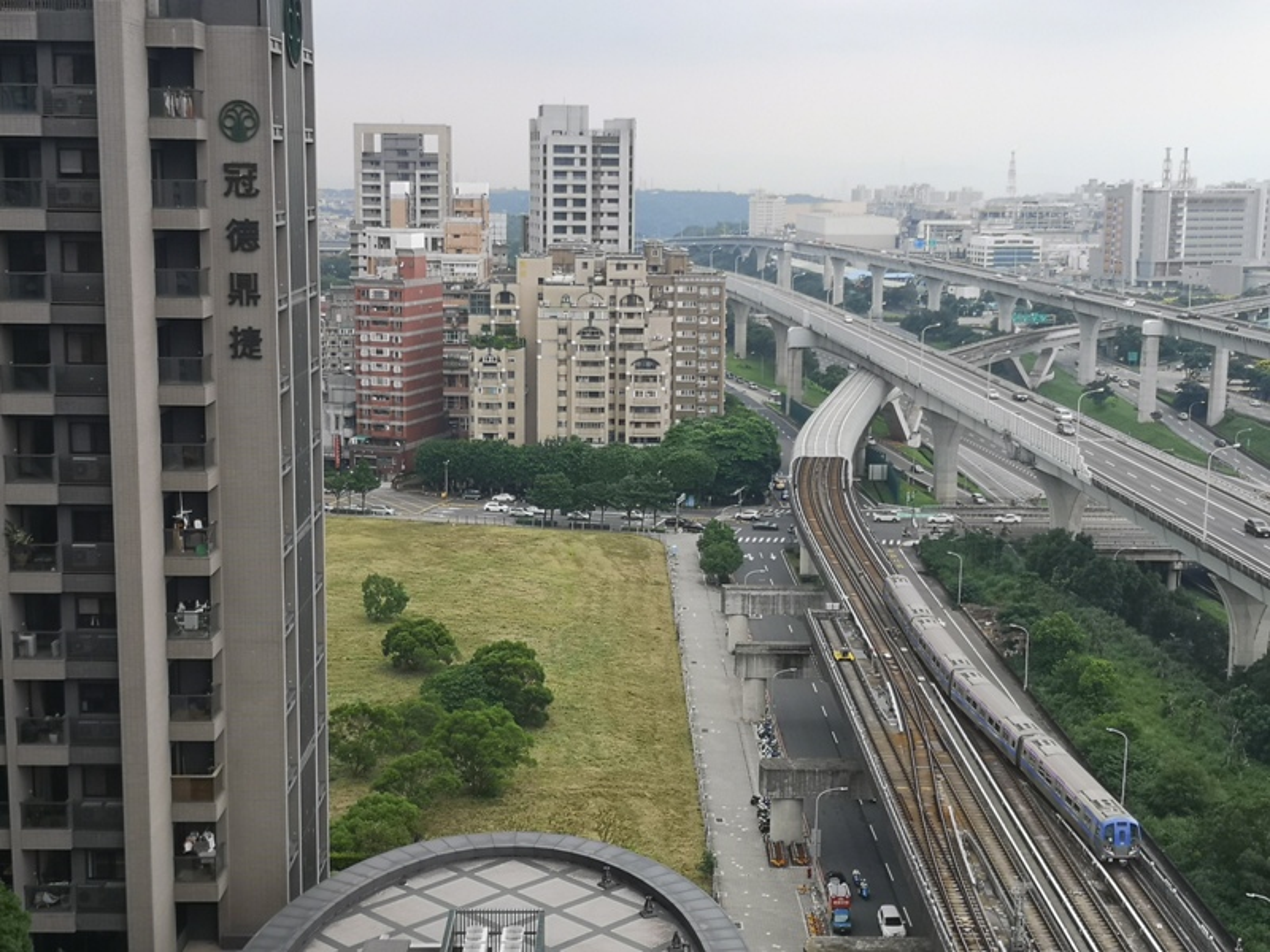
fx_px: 1798
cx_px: 635
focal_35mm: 49
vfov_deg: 29.7
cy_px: 476
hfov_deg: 38.9
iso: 50
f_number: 1.8
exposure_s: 1/296
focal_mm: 3.95
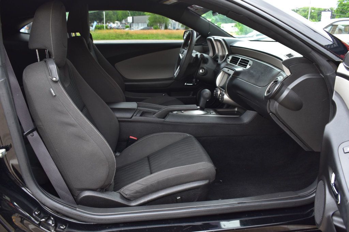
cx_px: 174
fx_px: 320
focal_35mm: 33
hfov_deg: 57.2
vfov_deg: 39.9
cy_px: 116
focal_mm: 22
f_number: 6.3
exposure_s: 1/25
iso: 400
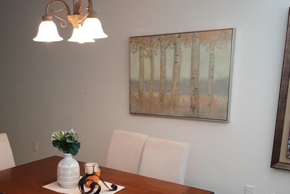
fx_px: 355
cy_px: 155
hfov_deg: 43.6
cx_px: 86
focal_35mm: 44
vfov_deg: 29.8
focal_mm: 18
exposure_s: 1/160
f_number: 3.5
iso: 1600
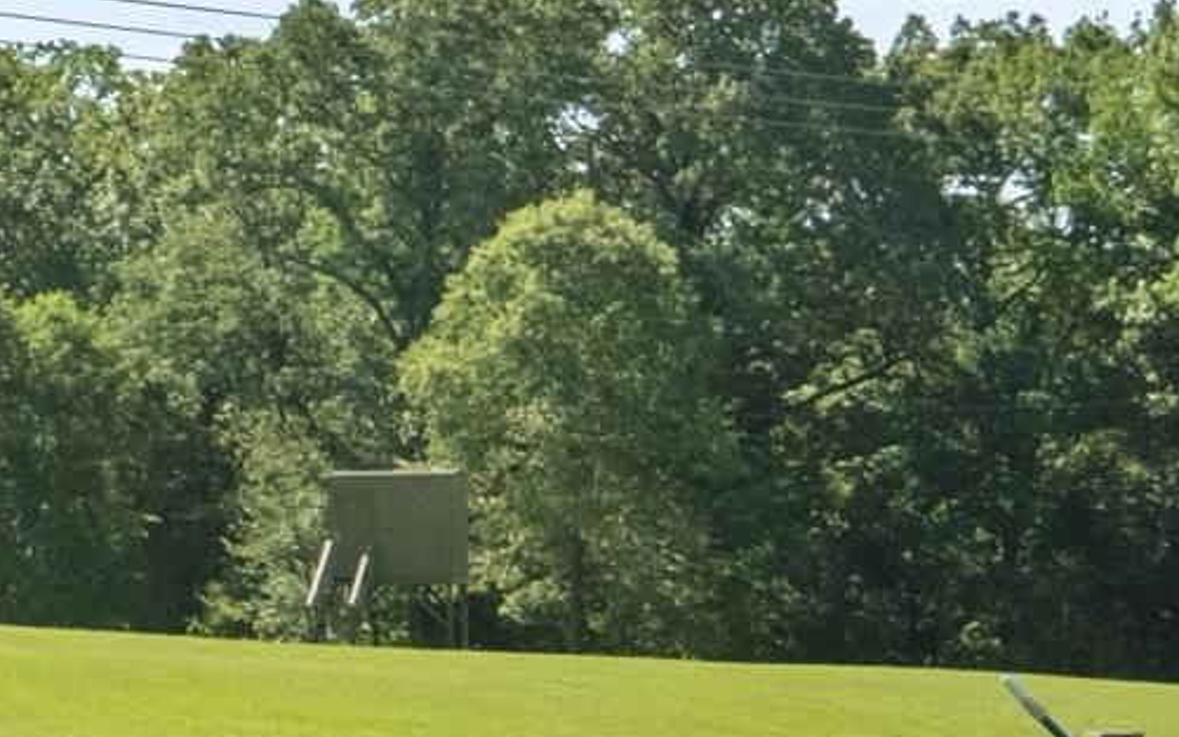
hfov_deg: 10.8
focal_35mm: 183
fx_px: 5879
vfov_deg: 7.2
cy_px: 286
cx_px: -845
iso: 320
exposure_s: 1/250
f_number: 10
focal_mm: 24
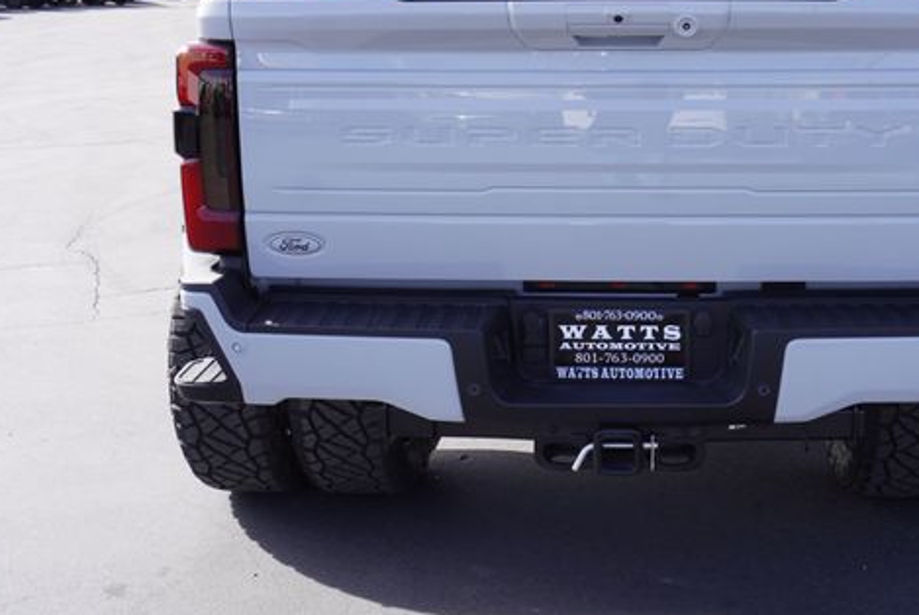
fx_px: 1150
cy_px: 206
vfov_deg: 29.7
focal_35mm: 45
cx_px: 602
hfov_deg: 43.0
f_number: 7.1
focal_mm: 22
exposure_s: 1/100
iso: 100
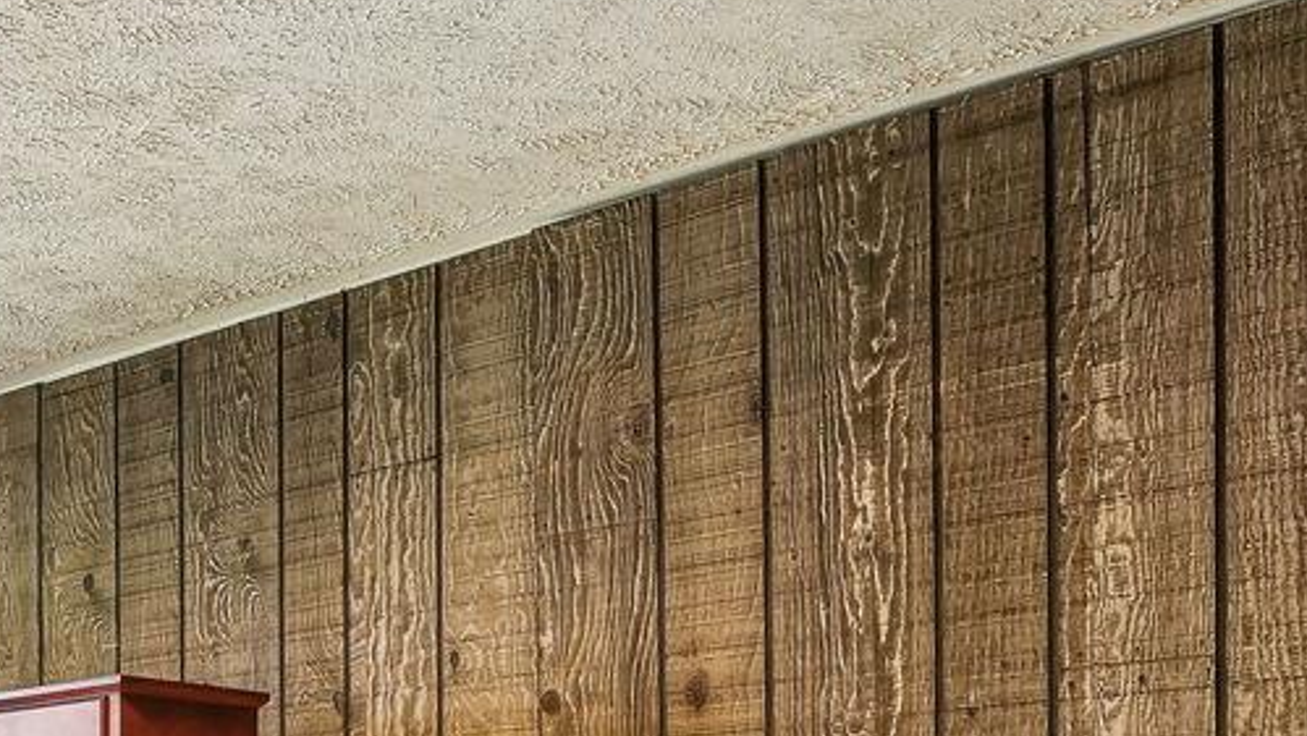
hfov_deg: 32.0
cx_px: -118
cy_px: 925
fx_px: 2011
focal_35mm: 58
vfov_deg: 19.3
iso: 500
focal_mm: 16
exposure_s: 1/3.33
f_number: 9
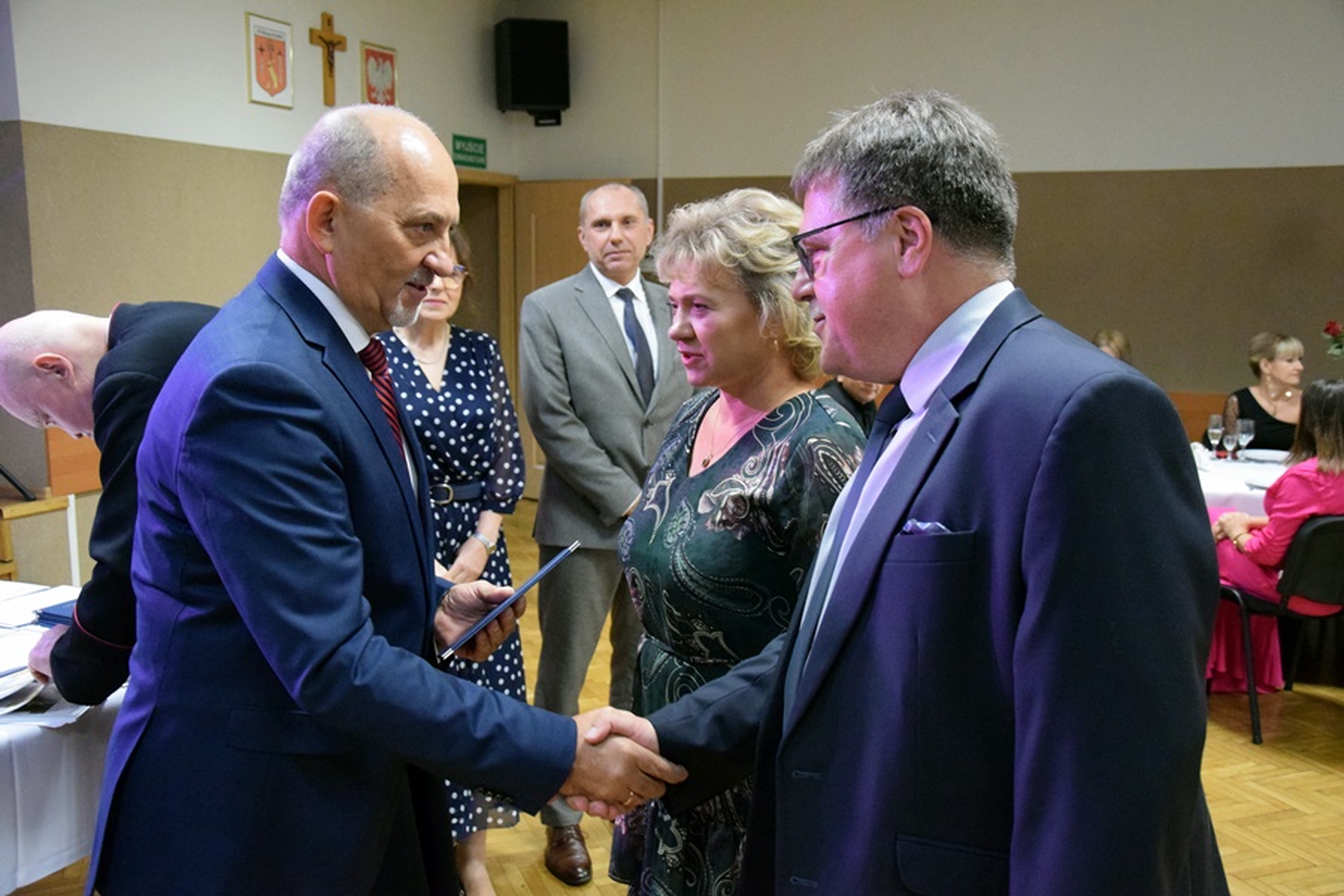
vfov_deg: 36.9
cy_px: 448
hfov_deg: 53.1
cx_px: 672
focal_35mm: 36
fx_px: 1344
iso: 6400
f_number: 3.8
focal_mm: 24
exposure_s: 1/100
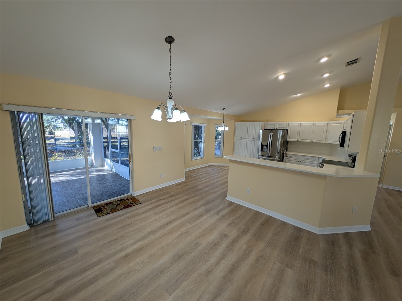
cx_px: 201
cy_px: 150
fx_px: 139
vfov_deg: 94.5
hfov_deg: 110.5
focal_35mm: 12
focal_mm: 2.23
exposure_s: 1/120
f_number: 1.95
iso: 70
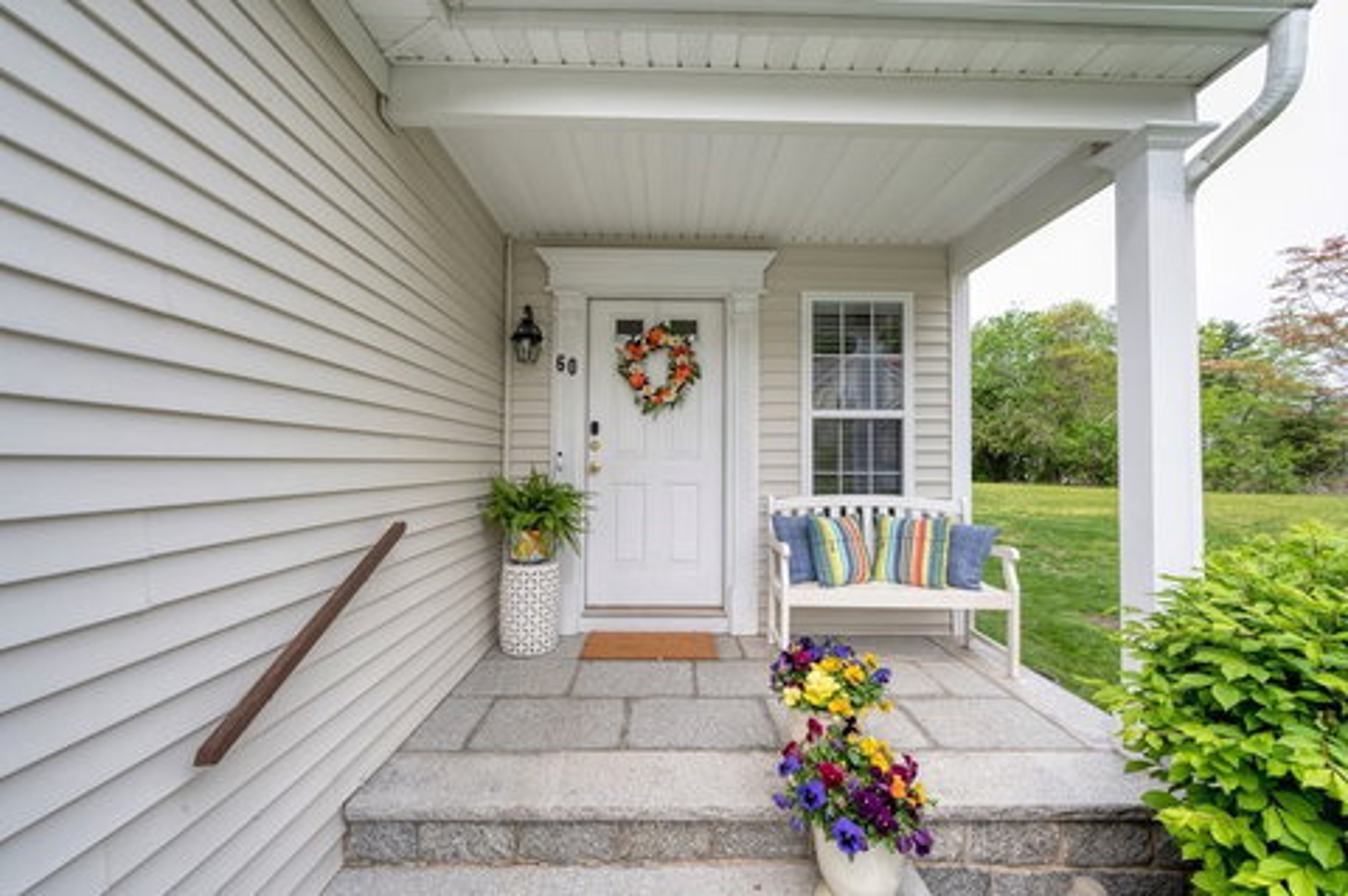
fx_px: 524
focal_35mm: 14
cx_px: 674
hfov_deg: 104.3
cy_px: 448
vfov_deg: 81.1
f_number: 11
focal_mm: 14
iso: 200
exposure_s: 1/60
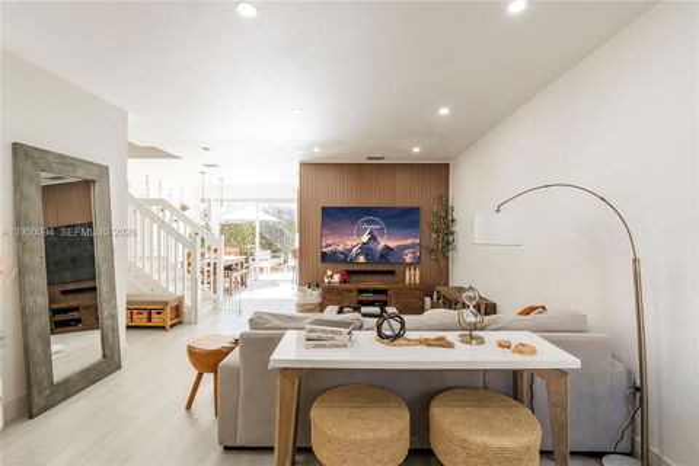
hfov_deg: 95.0
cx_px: 350
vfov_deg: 72.1
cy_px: 233
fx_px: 320
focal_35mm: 16
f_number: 7.1
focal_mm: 11
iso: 200
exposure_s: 1/20
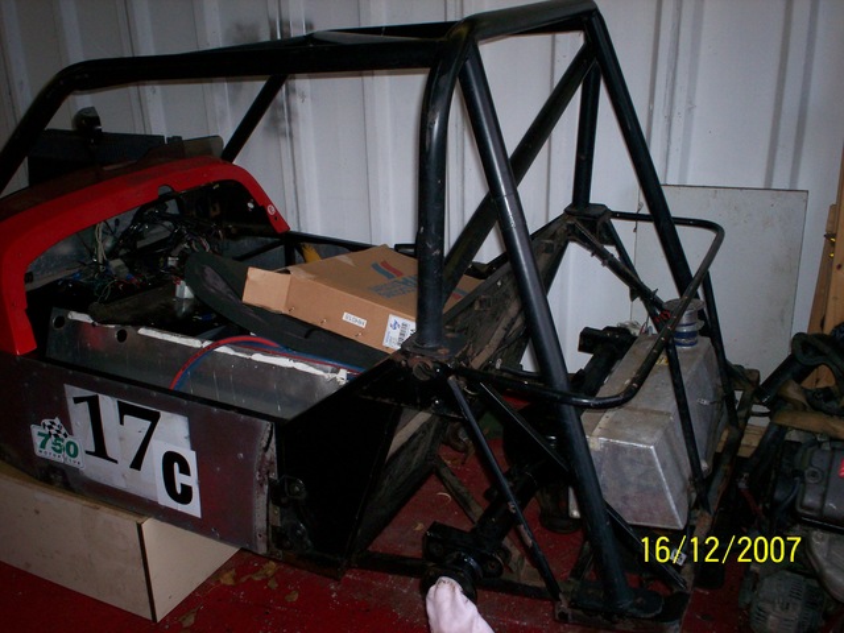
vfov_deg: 39.7
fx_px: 878
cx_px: 422
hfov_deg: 51.4
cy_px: 316
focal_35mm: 36
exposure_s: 1/60
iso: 140
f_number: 4.5
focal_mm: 6
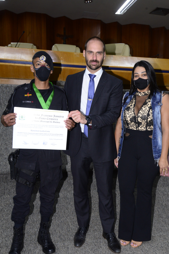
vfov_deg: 55.8
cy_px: 133
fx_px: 239
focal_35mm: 34
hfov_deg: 38.9
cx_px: 89
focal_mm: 31
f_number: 9
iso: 2500
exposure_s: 1/60
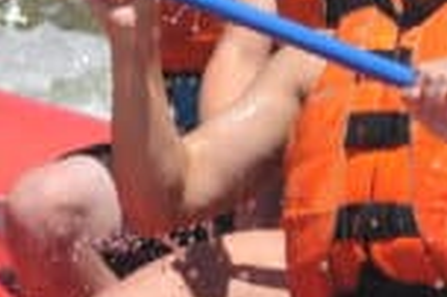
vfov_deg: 1.2
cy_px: -26
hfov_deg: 1.8
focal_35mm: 1135
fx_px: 14078
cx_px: -229
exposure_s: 1/1250
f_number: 7.1
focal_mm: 112
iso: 320
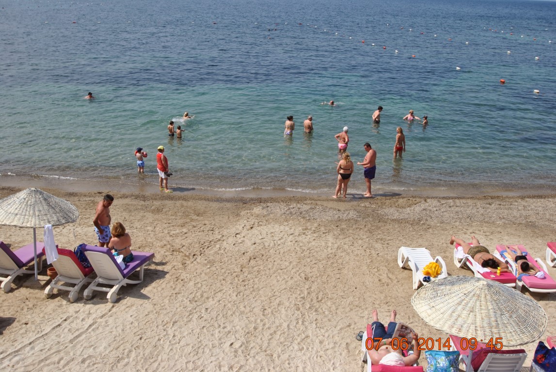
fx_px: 557
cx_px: 278
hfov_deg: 53.1
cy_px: 186
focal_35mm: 36
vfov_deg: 37.0
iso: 100
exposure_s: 1/320
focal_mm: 24
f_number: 9
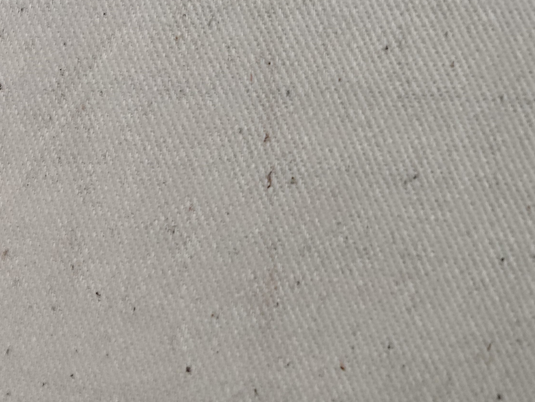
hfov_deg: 48.4
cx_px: 343
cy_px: 133
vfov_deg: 37.3
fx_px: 587
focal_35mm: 38
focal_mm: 2.78
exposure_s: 1/100
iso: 200
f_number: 2
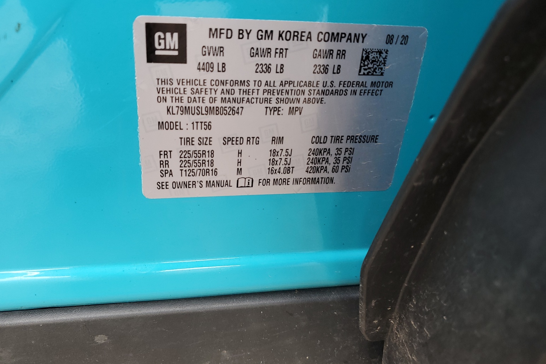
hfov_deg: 65.5
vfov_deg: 46.4
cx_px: 266
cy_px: 166
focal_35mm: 28
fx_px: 425
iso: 50
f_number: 1.5
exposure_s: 1/217
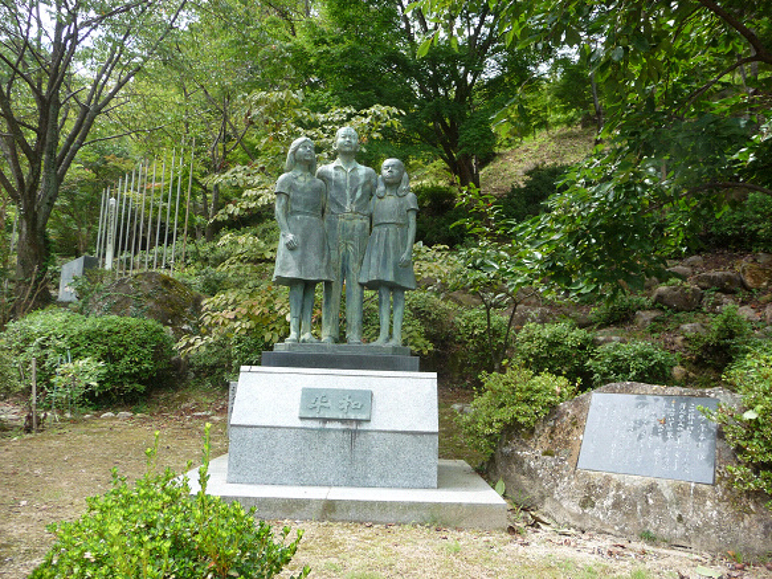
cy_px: 290
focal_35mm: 28
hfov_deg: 63.5
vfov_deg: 49.7
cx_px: 386
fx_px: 624
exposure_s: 1/160
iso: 100
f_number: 3.3
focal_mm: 4.7
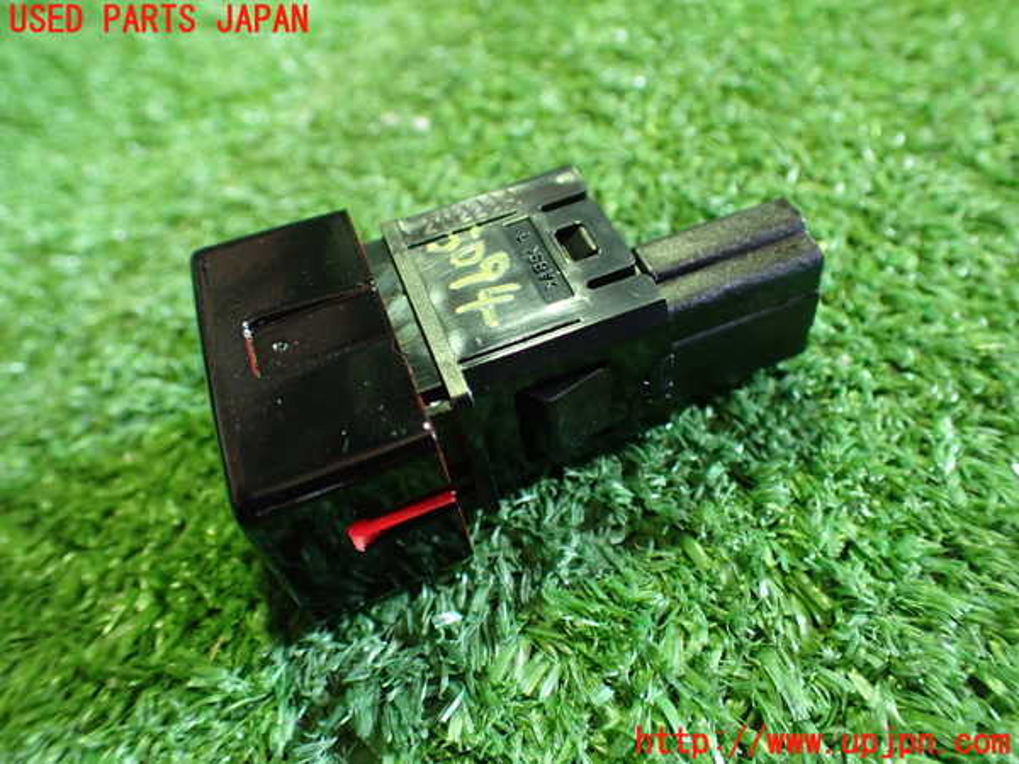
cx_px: 510
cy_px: 382
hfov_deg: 60.0
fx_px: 883
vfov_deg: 46.8
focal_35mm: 30
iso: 800
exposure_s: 1/40
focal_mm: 5.4
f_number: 2.3
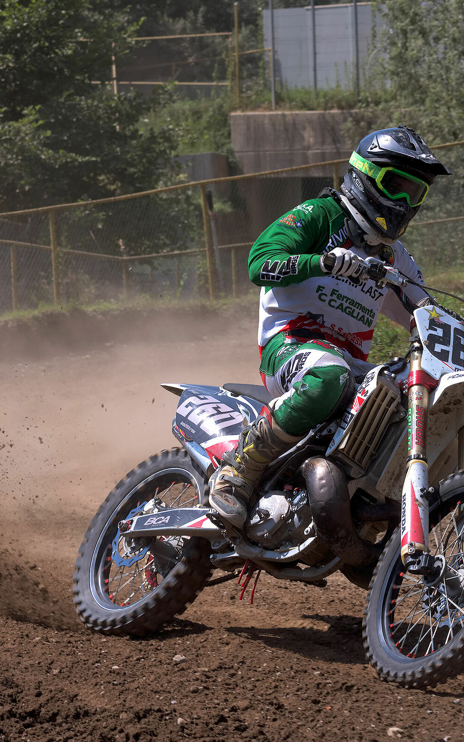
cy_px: 371
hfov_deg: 8.1
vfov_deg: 13.0
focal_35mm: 161
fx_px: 3257
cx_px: 330
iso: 500
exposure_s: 1/800
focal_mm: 105
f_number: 11
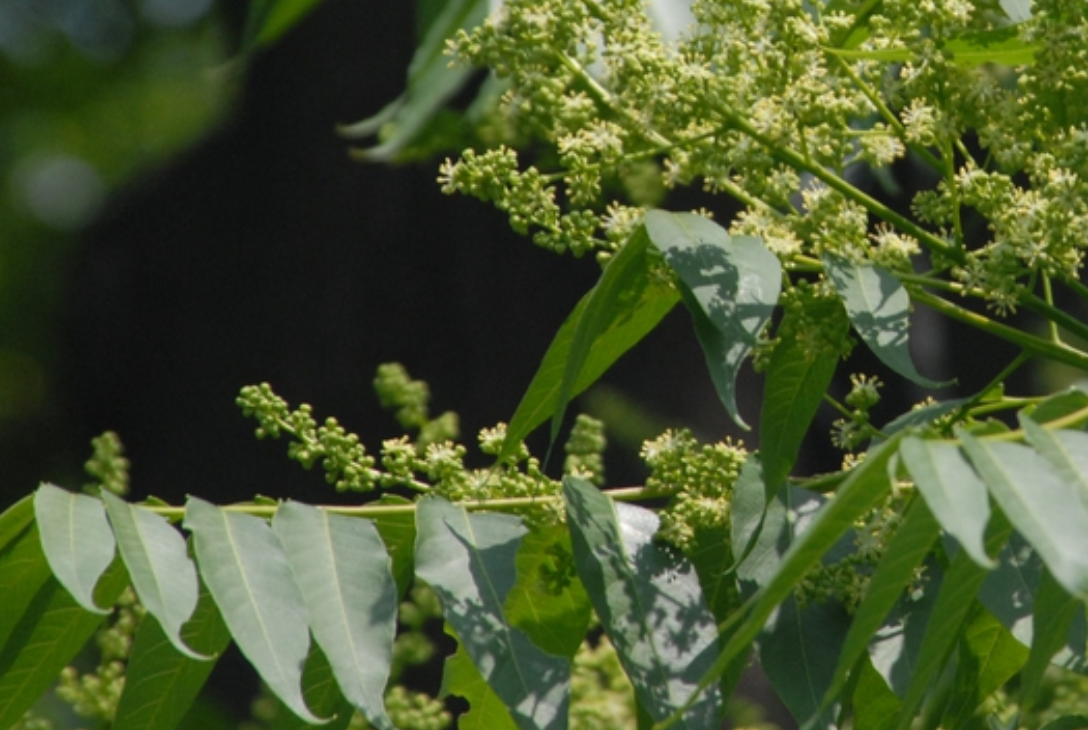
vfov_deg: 1.8
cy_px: 94
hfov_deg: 2.7
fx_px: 23008
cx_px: 968
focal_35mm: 760
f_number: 9
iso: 400
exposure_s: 1/320
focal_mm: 260
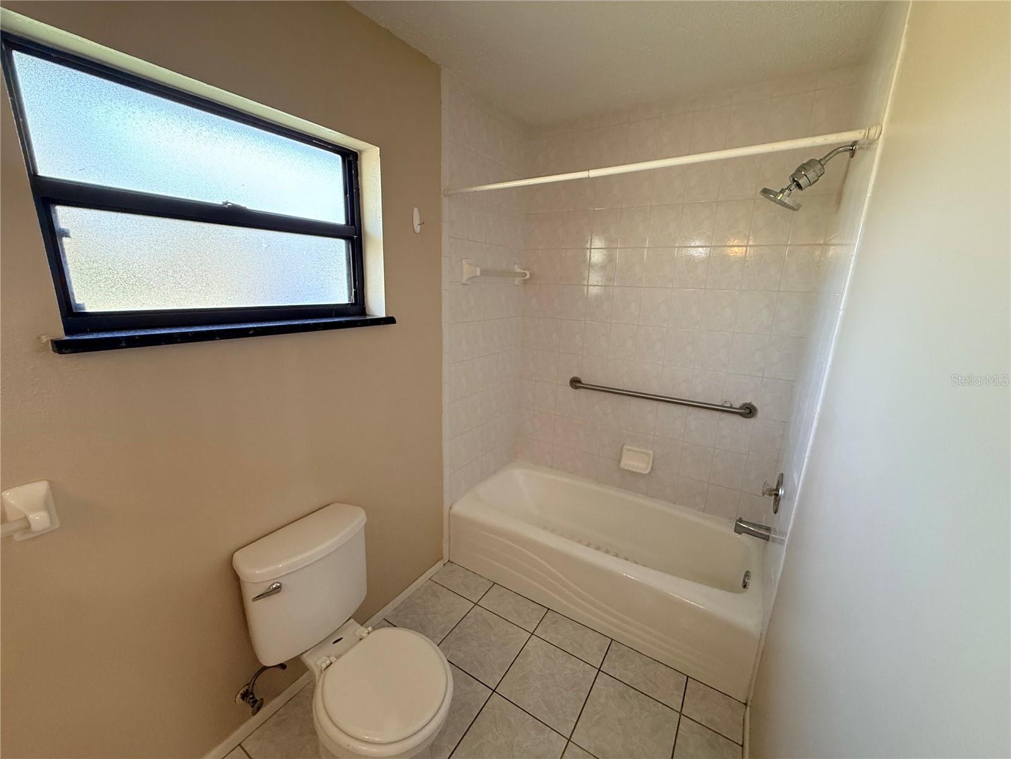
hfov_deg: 102.1
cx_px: 506
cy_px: 380
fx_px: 409
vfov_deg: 85.7
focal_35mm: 14
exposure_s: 1/120
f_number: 2.2
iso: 320
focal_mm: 2.22
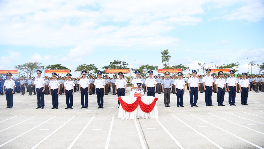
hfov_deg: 71.9
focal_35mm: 26
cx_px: 128
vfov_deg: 44.4
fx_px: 182
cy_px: 80
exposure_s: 1/320
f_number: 4
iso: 64
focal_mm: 24
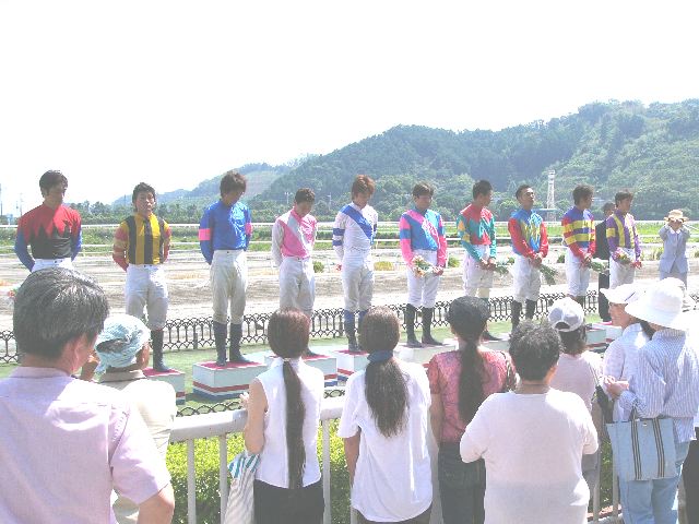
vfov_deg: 32.9
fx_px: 888
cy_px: 262
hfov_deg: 42.9
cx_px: 350
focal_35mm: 44
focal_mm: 7.4
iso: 50
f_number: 8
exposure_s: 1/800
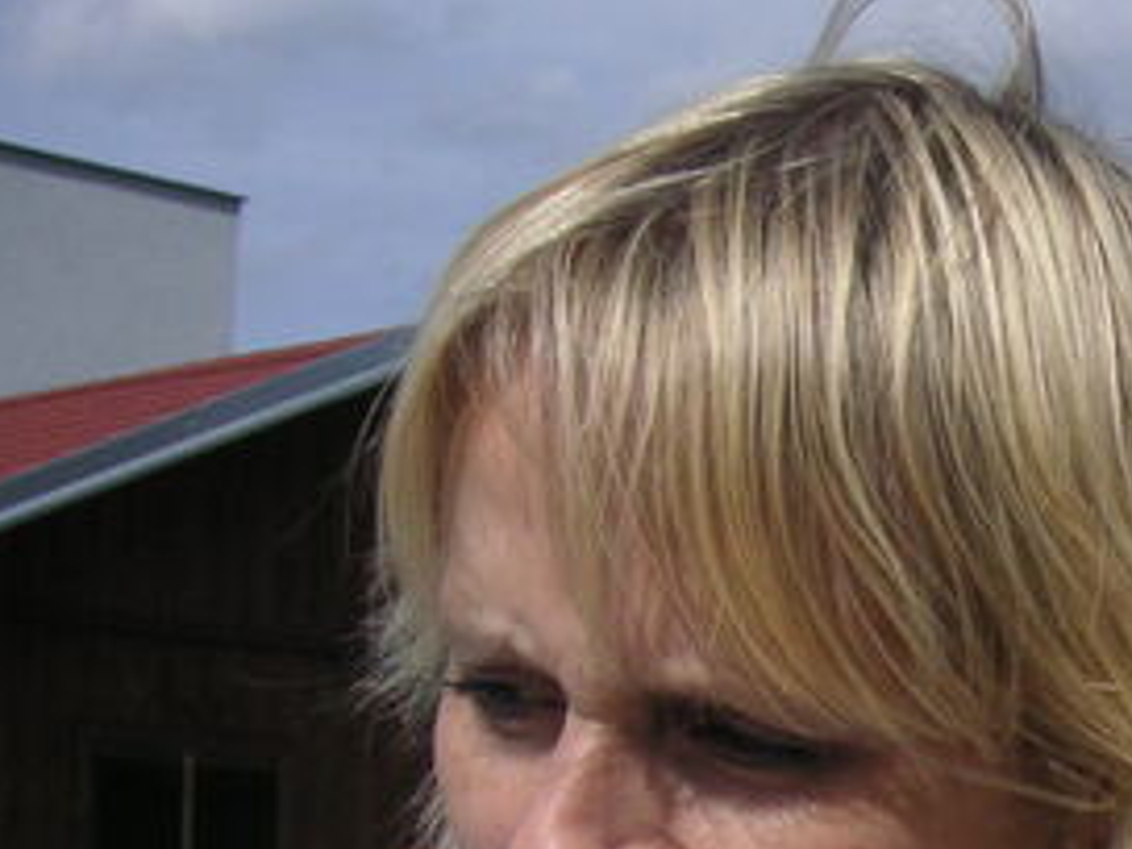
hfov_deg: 17.2
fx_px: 3564
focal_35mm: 109
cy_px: 1107
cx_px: 1382
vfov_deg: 13.1
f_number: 6.7
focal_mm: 6.1
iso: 50
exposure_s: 1/350
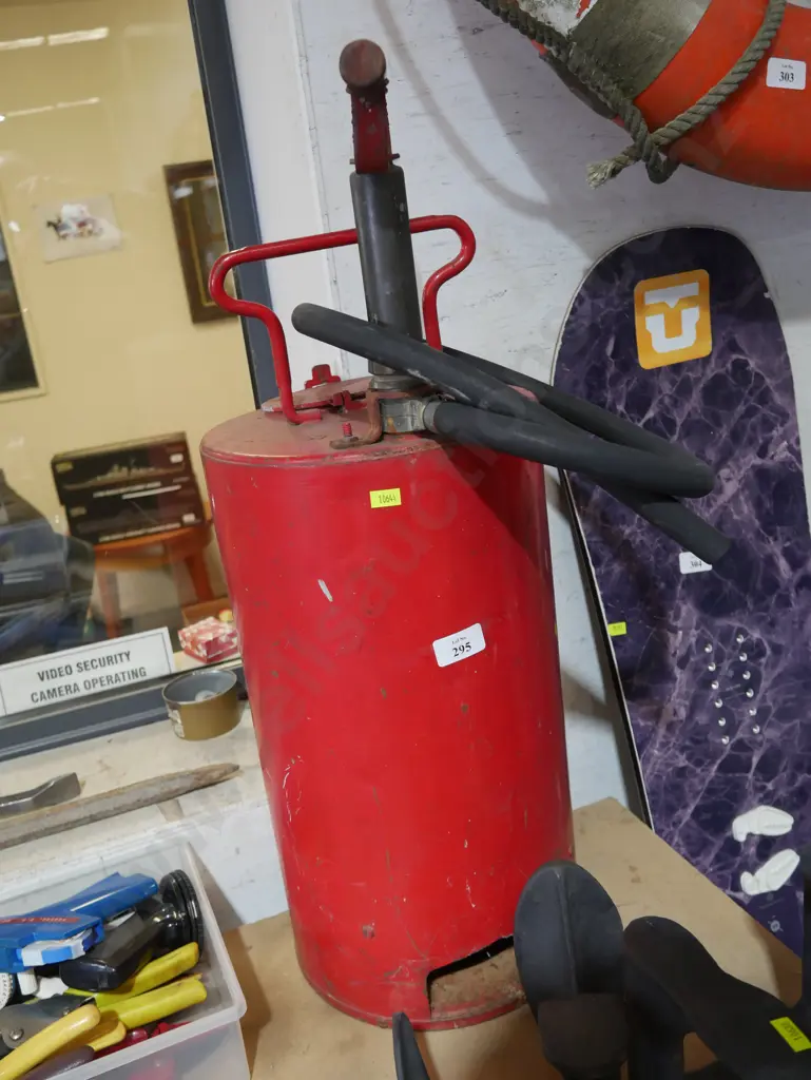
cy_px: 540
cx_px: 406
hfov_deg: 46.8
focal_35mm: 30
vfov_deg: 59.9
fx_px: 936
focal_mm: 15
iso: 640
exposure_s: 1/60
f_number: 3.6
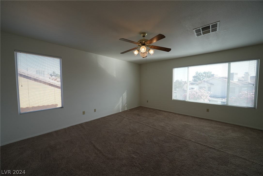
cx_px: 132
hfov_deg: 112.6
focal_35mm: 12
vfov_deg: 90.0
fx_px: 88
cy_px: 88
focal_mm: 12
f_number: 8
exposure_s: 1/125
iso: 400
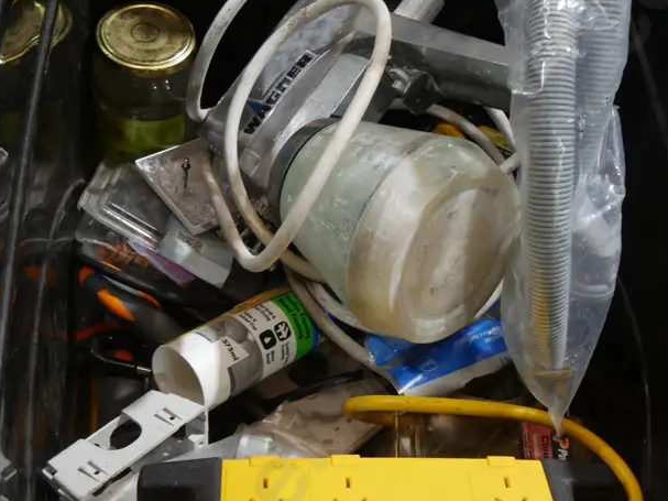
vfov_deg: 26.9
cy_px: 308
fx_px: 1042
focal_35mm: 54
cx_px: 412
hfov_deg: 35.4
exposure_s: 1/60
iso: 500
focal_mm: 16
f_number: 3.6
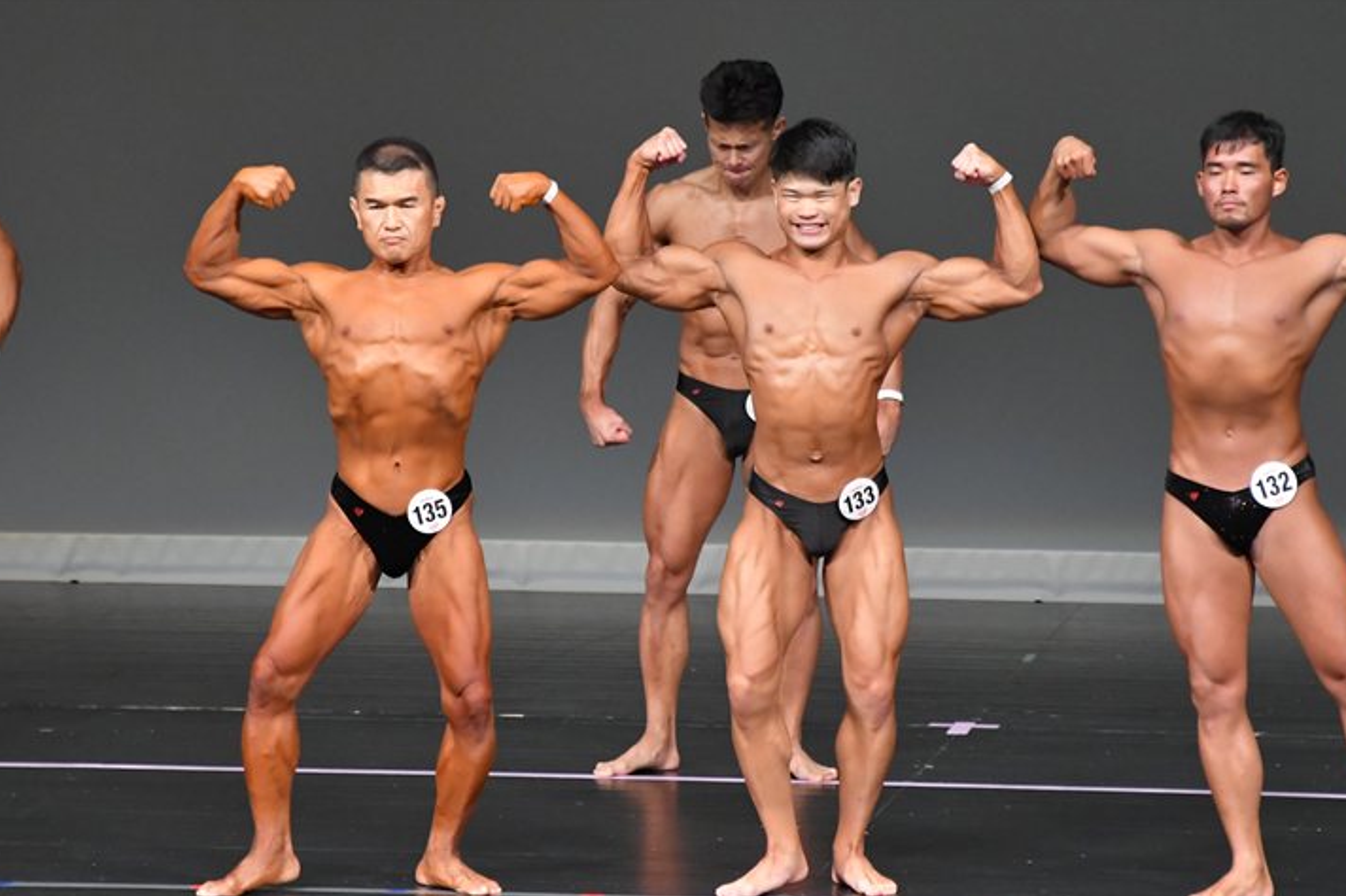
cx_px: 642
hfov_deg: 6.0
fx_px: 12818
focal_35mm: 343
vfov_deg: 4.0
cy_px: 476
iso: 5000
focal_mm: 210
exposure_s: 1/400
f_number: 5.6
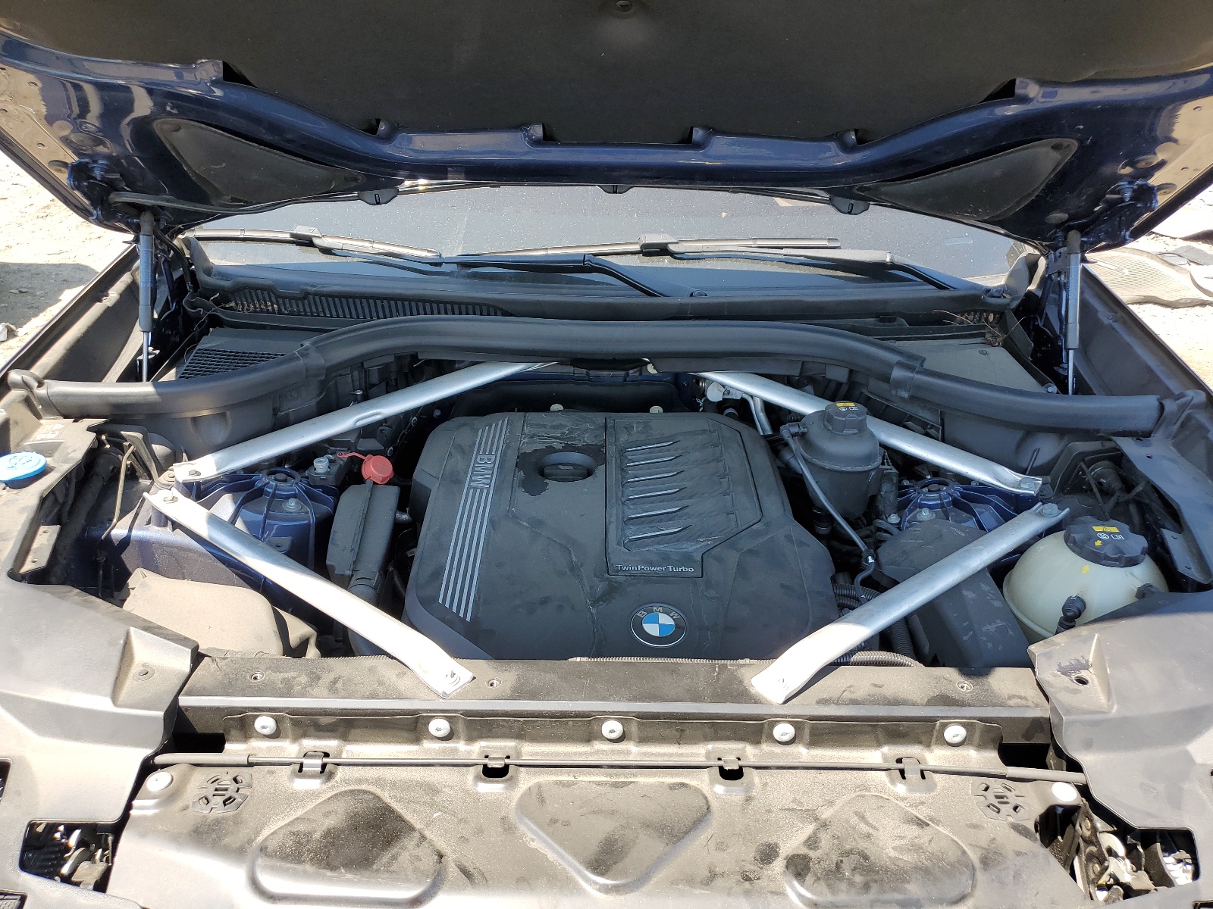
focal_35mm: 26
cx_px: 606
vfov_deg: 53.1
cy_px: 454
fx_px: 911
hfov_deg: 67.3
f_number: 1.5
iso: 50
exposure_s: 1/526
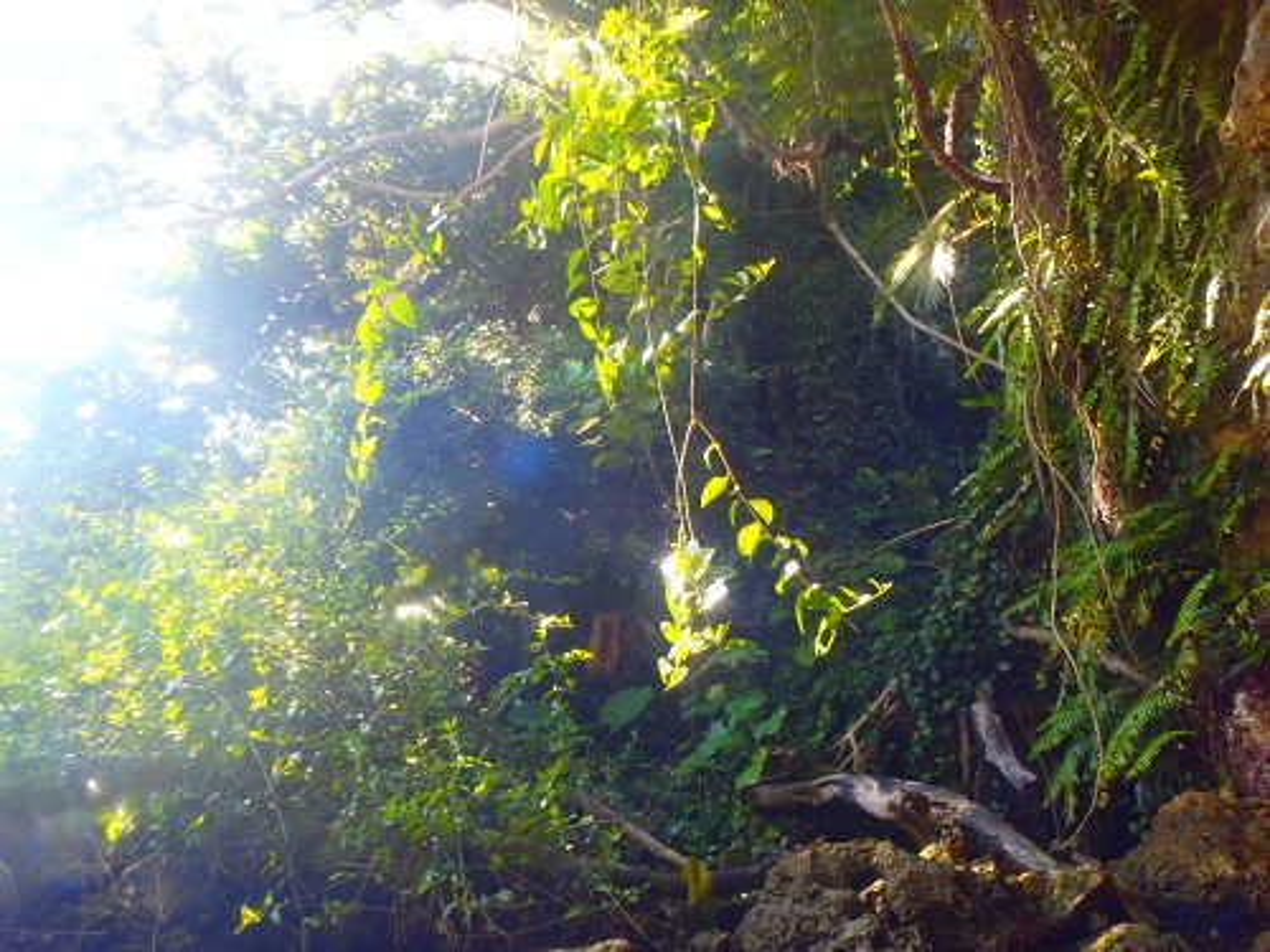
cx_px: 635
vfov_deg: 49.7
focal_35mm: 28
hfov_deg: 63.4
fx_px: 1027
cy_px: 476
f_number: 3.9
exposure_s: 1/60
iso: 200
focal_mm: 5
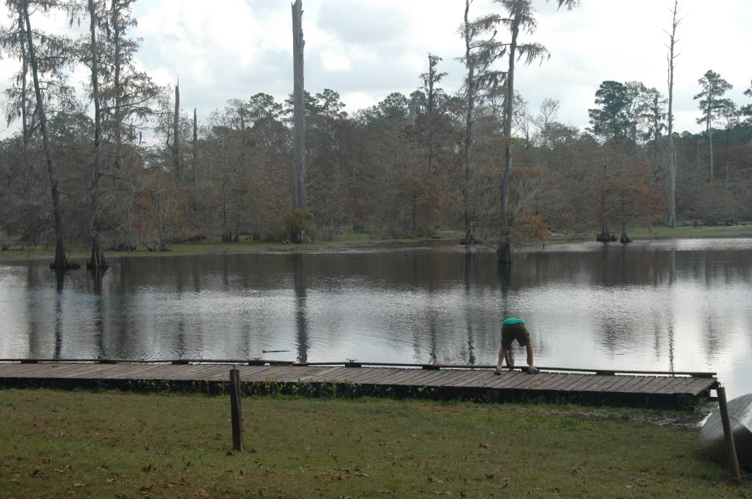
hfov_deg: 28.1
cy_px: 250
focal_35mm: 72
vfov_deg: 18.9
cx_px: 376
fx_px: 1502
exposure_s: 1/250
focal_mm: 48
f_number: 8
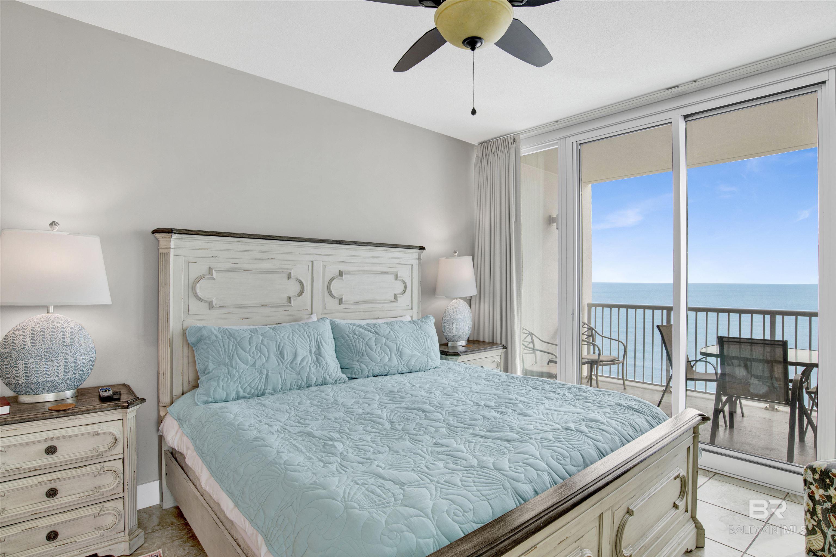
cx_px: 418
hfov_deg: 90.0
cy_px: 278
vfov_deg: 67.4
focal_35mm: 18
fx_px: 418
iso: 200
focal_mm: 18
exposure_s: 1/5
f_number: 11
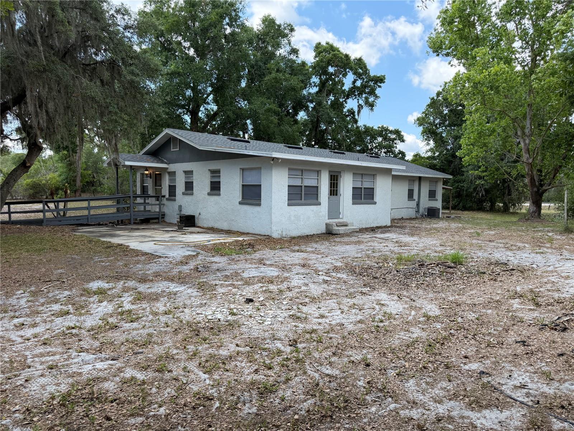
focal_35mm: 24
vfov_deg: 56.8
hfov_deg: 71.6
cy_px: 216
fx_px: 398
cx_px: 287
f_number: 1.78
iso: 100
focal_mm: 6.76
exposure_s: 1/1314
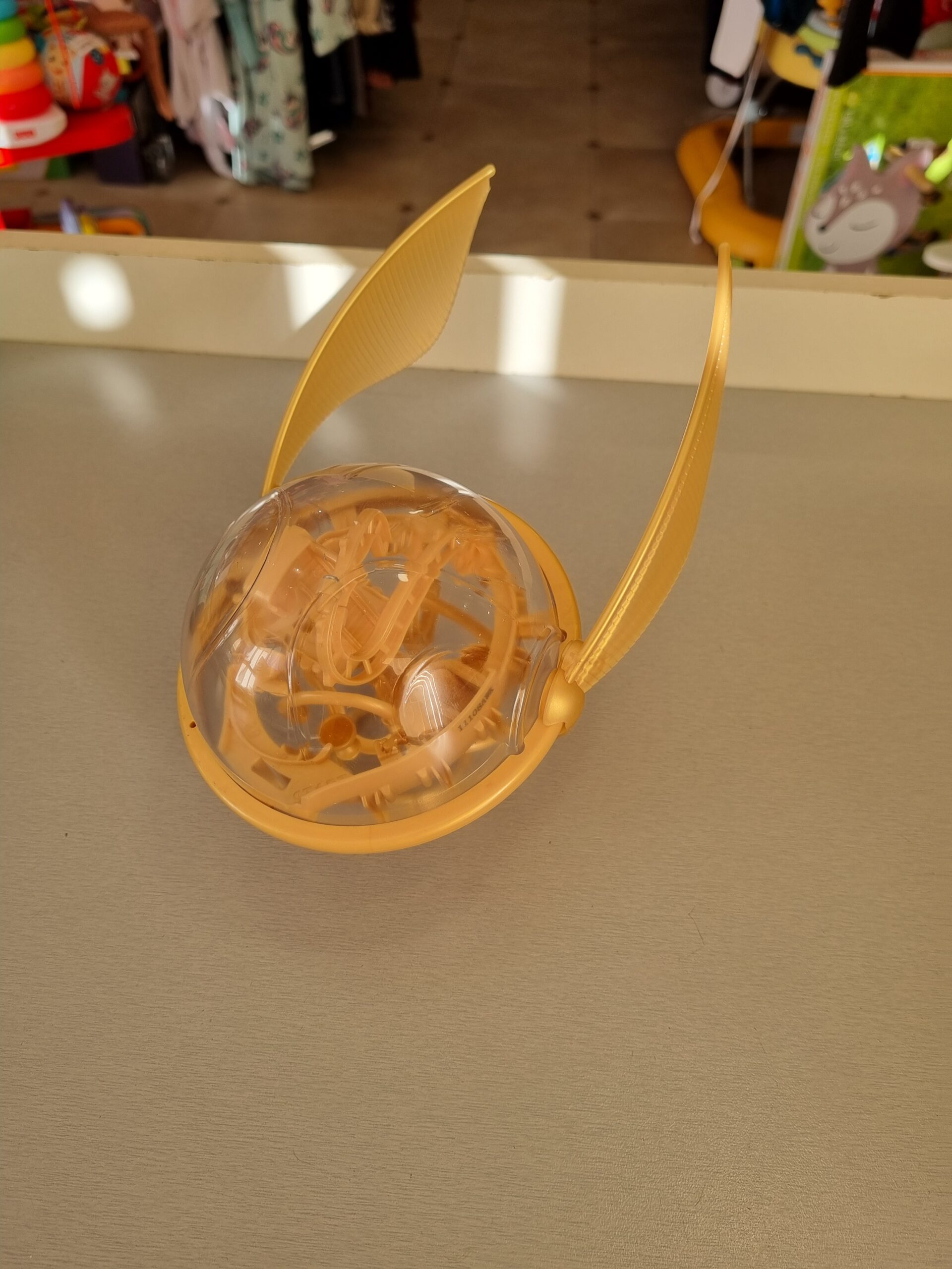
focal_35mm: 26
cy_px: 634
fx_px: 953
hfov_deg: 53.1
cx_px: 476
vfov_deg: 67.3
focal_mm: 5.4
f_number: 1.8
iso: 50
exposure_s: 1/258
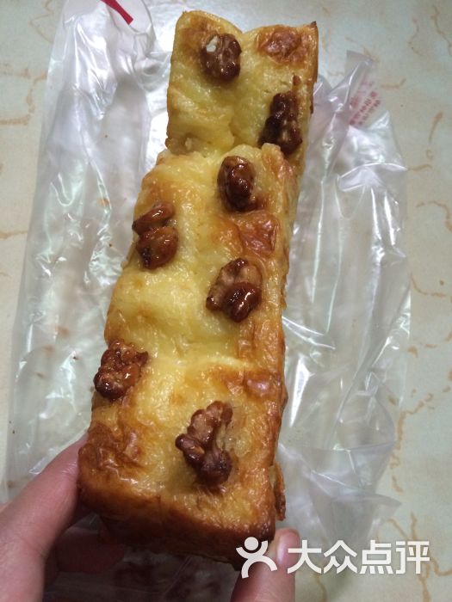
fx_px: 505
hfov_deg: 48.2
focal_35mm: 29
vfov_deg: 61.7
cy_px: 301
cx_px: 226
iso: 250
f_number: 2.2
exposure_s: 1/33
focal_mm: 4.15
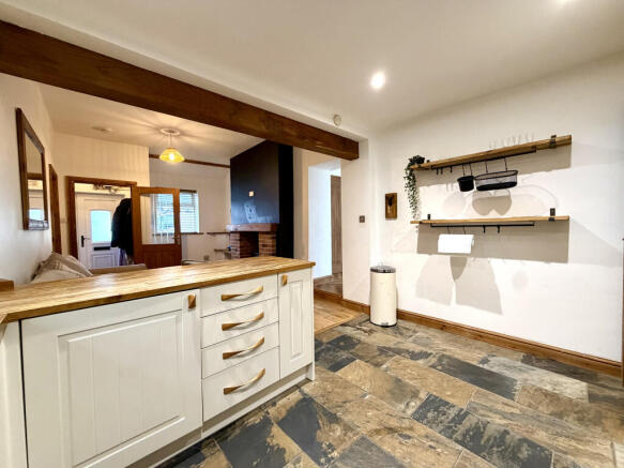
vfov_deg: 85.7
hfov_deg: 102.1
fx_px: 252
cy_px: 234
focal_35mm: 14
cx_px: 312
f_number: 2.2
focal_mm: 2.22
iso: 400
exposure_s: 1/50
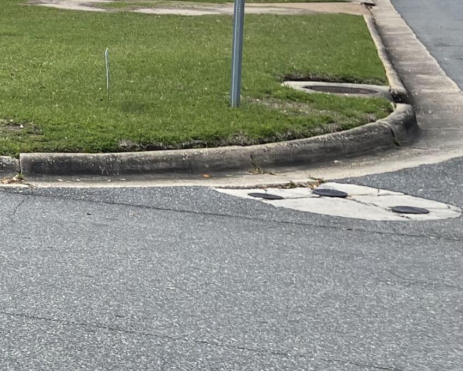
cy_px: -40
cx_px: -350
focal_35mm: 86
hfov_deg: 18.1
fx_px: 1179
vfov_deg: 17.3
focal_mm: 5.1
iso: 32
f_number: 1.6
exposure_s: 1/2786
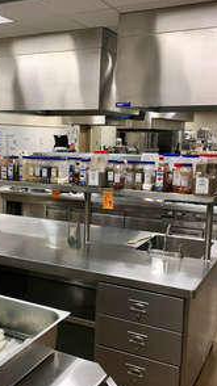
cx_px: 33
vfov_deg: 47.4
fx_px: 441
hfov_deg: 26.9
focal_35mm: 43
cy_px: 193
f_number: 2.2
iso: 32
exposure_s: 1/30
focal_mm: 4.15
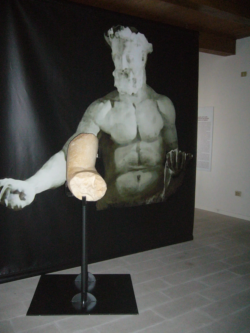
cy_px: 166
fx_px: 337
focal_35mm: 35
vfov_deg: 52.6
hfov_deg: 40.7
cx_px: 125
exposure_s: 1/30
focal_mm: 5.8
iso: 400
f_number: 2.8
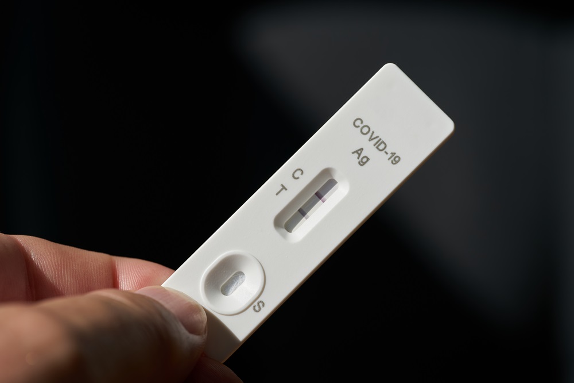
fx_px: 1674
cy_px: 192
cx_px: 287
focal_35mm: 105
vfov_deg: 13.0
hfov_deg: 19.5
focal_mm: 105
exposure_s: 1/640
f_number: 7.1
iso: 200
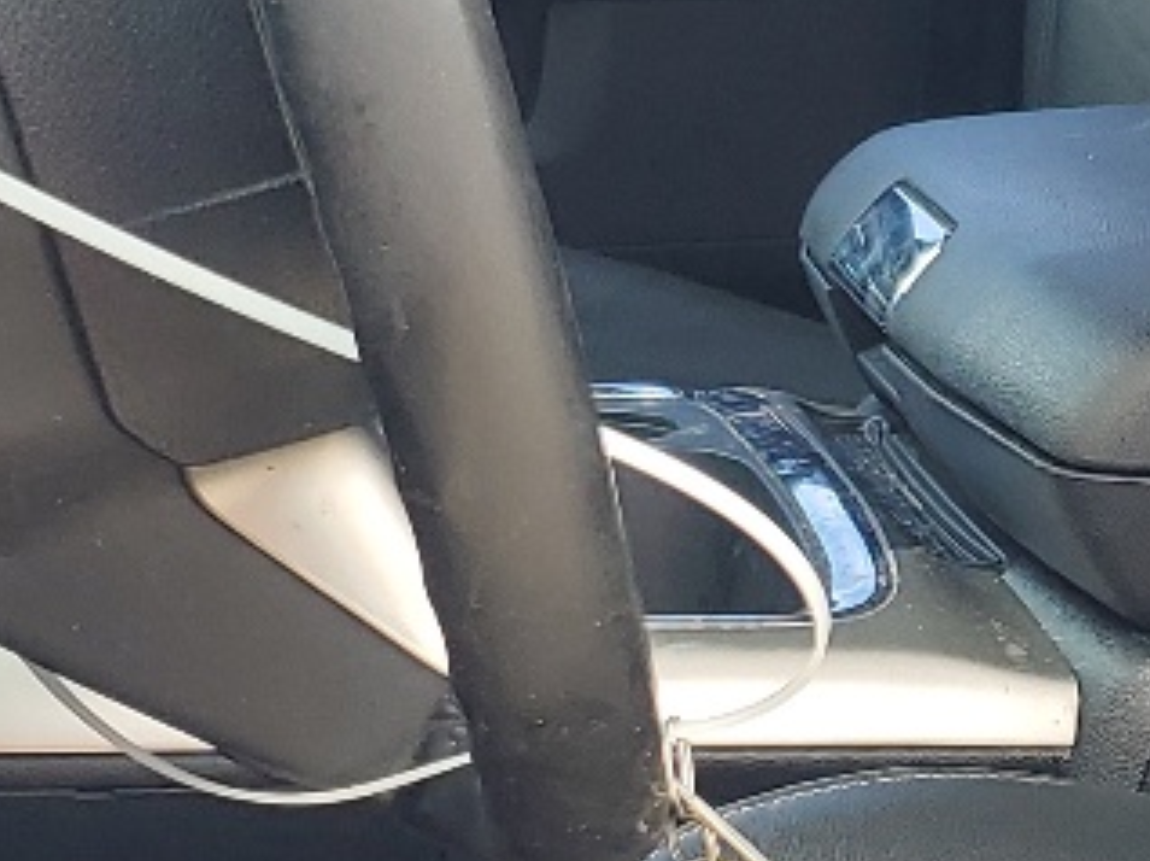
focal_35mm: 131
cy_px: 582
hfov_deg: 14.9
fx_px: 4349
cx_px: 1027
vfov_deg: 11.3
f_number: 1.5
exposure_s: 1/147
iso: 50
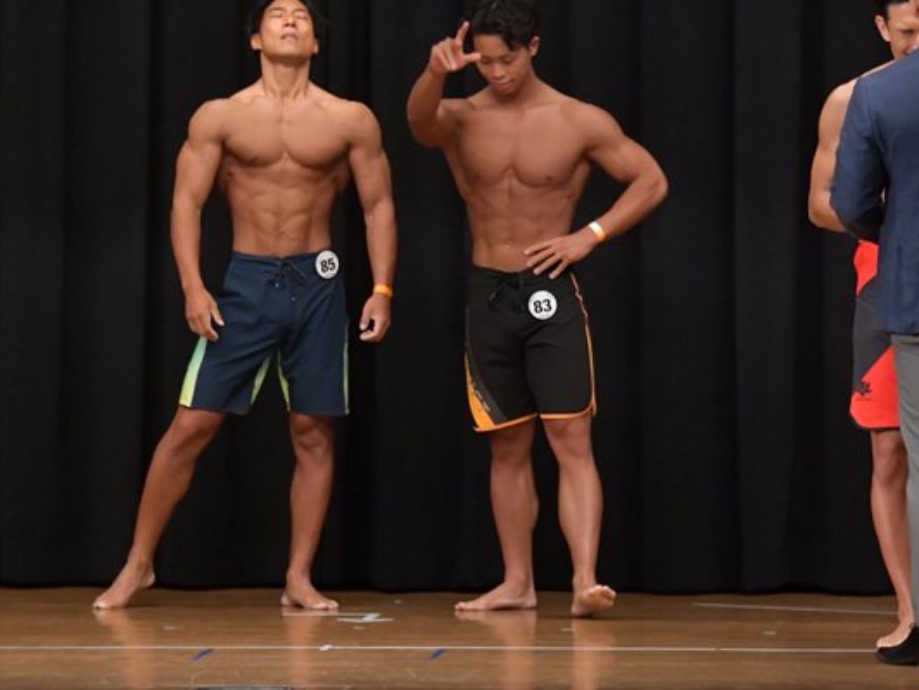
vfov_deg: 5.3
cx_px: 353
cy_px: 280
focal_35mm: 283
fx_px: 7513
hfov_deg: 7.0
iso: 6400
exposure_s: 1/400
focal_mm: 135
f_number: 5.6
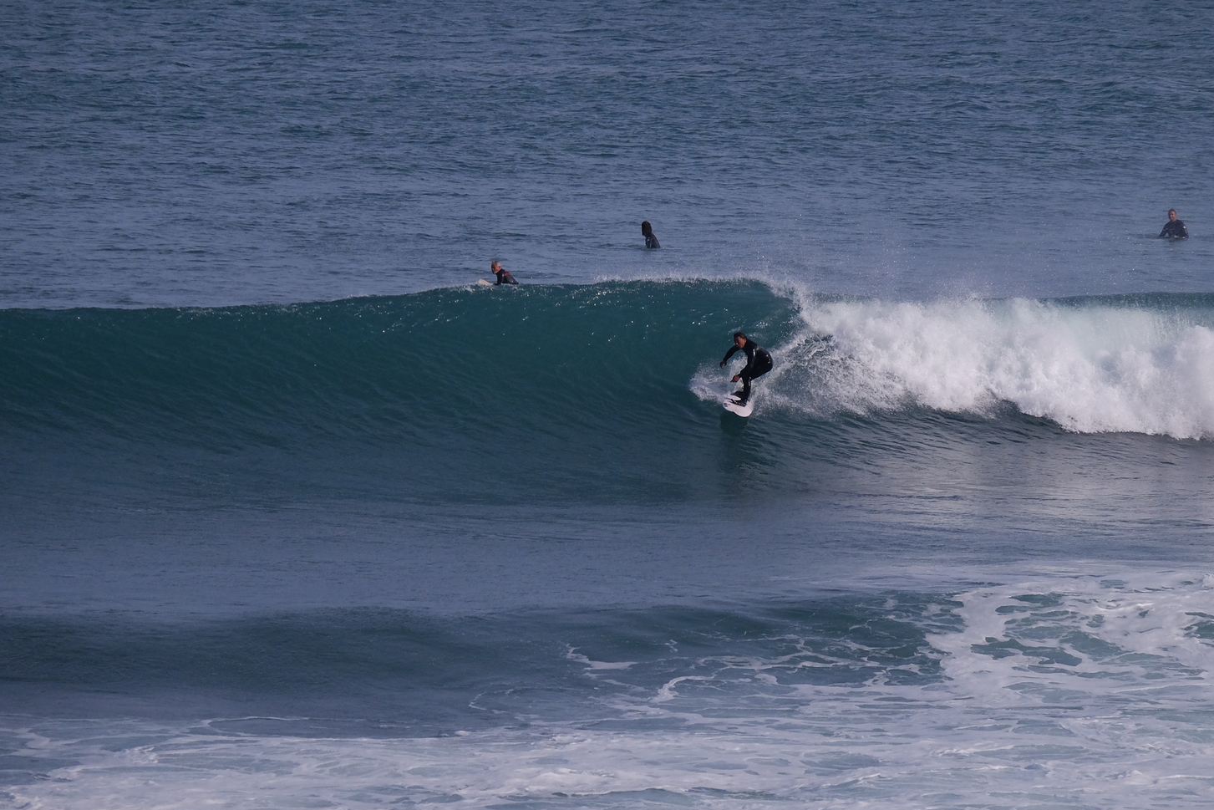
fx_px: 12815
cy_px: 419
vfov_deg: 3.6
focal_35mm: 380
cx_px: 627
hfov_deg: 5.4
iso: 1250
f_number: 6.7
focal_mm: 230
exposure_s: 1/7500
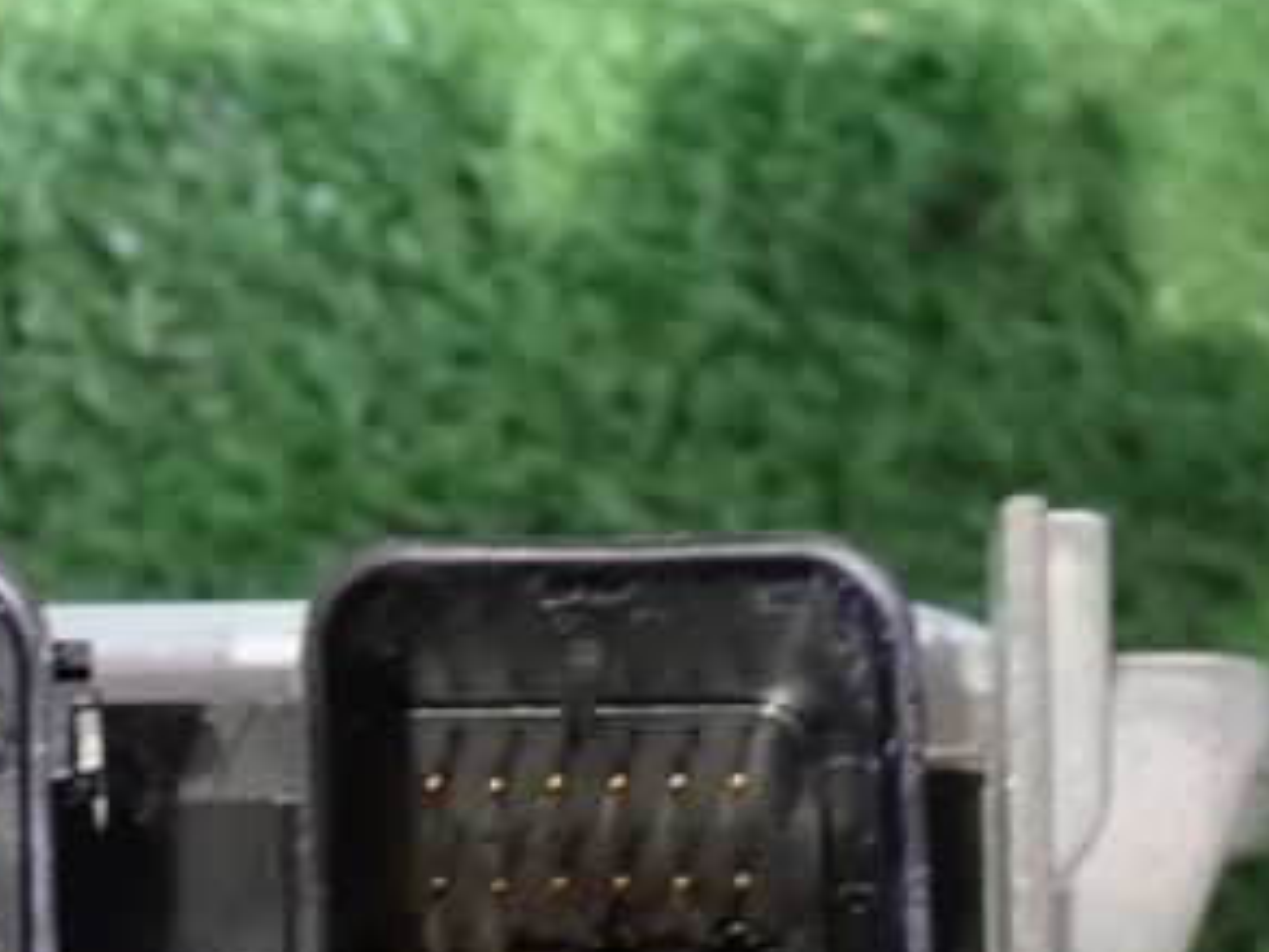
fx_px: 5352
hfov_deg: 13.3
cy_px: 952
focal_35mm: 146
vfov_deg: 10.1
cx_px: -13
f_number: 3.9
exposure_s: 1/15
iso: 1600
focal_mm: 12.73
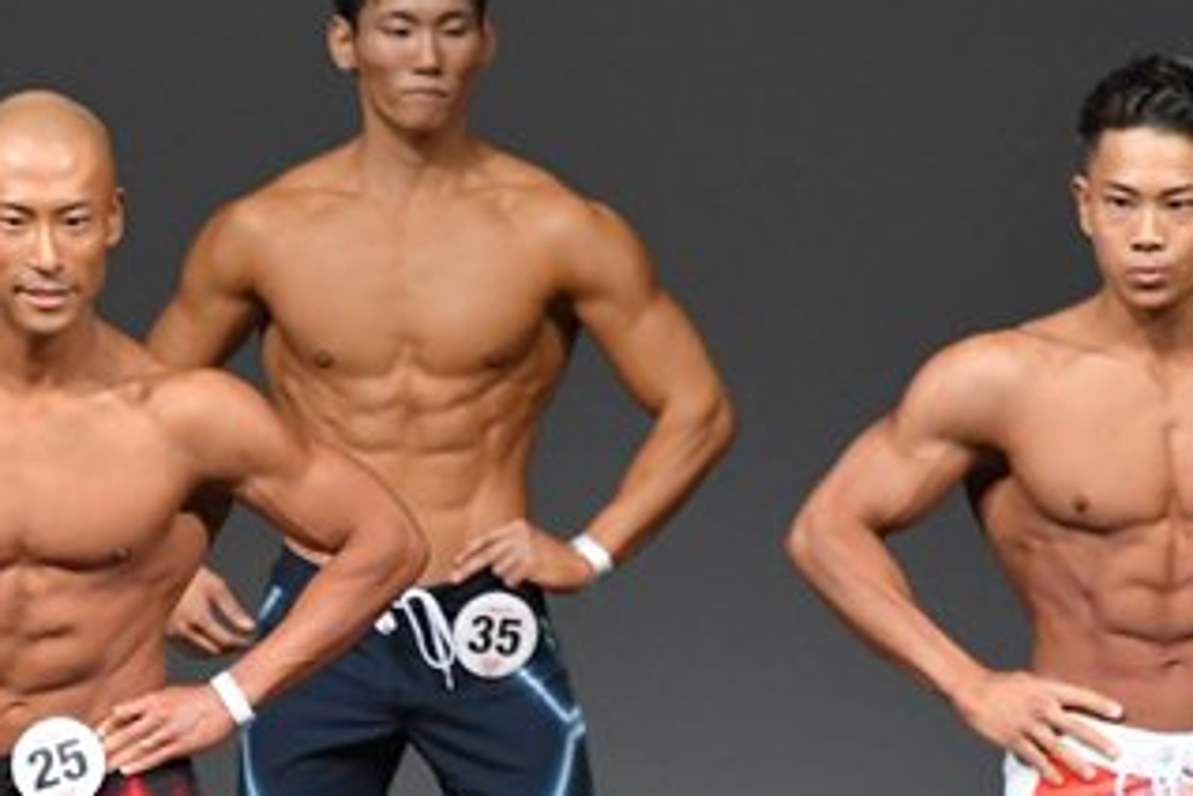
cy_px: 856
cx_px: 298
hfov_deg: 2.7
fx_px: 25449
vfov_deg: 1.8
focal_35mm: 768
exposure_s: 1/400
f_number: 5.6
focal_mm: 210
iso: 4000
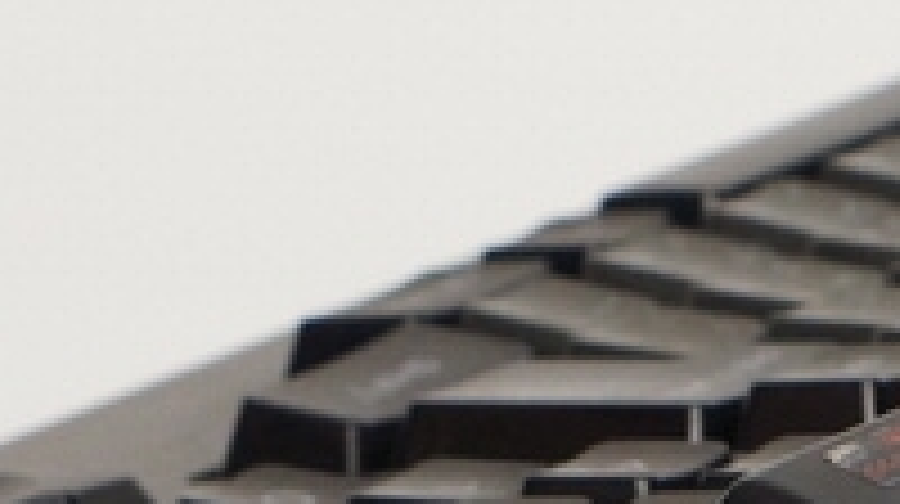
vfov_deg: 2.6
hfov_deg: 4.5
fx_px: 11252
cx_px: 1611
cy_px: 414
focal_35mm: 472
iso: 640
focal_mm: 50
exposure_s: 1/80
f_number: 6.3
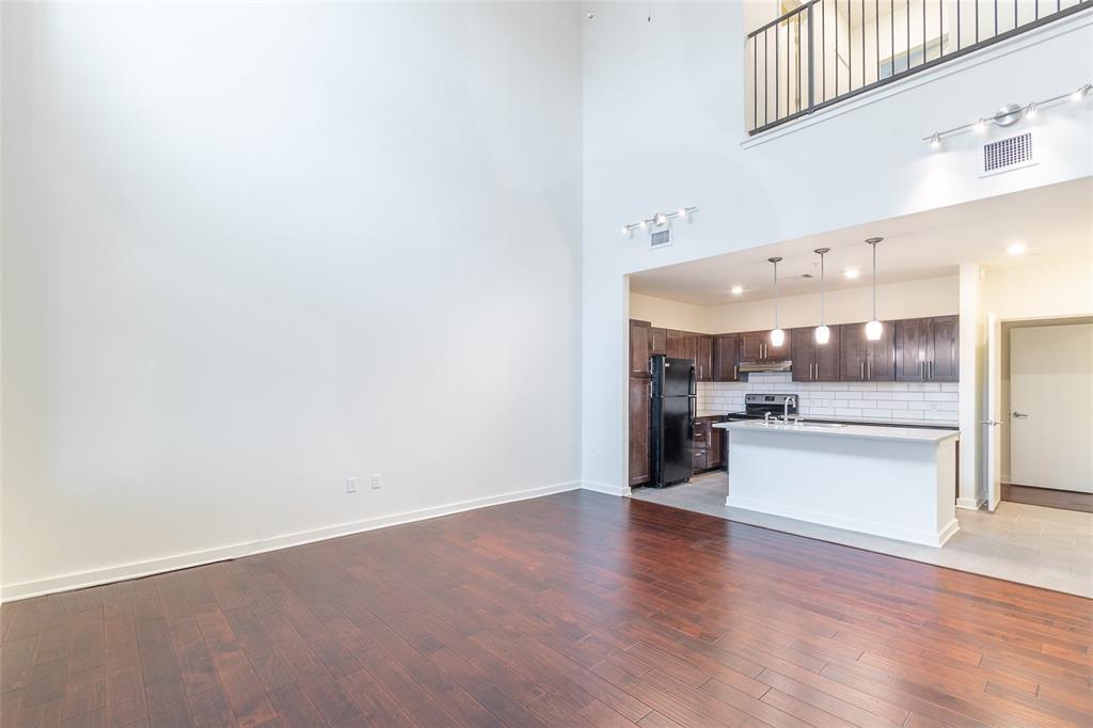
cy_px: 364
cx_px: 546
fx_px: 455
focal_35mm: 15
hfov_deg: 100.4
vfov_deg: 77.3
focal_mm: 10
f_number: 8
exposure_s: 1/3
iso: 100
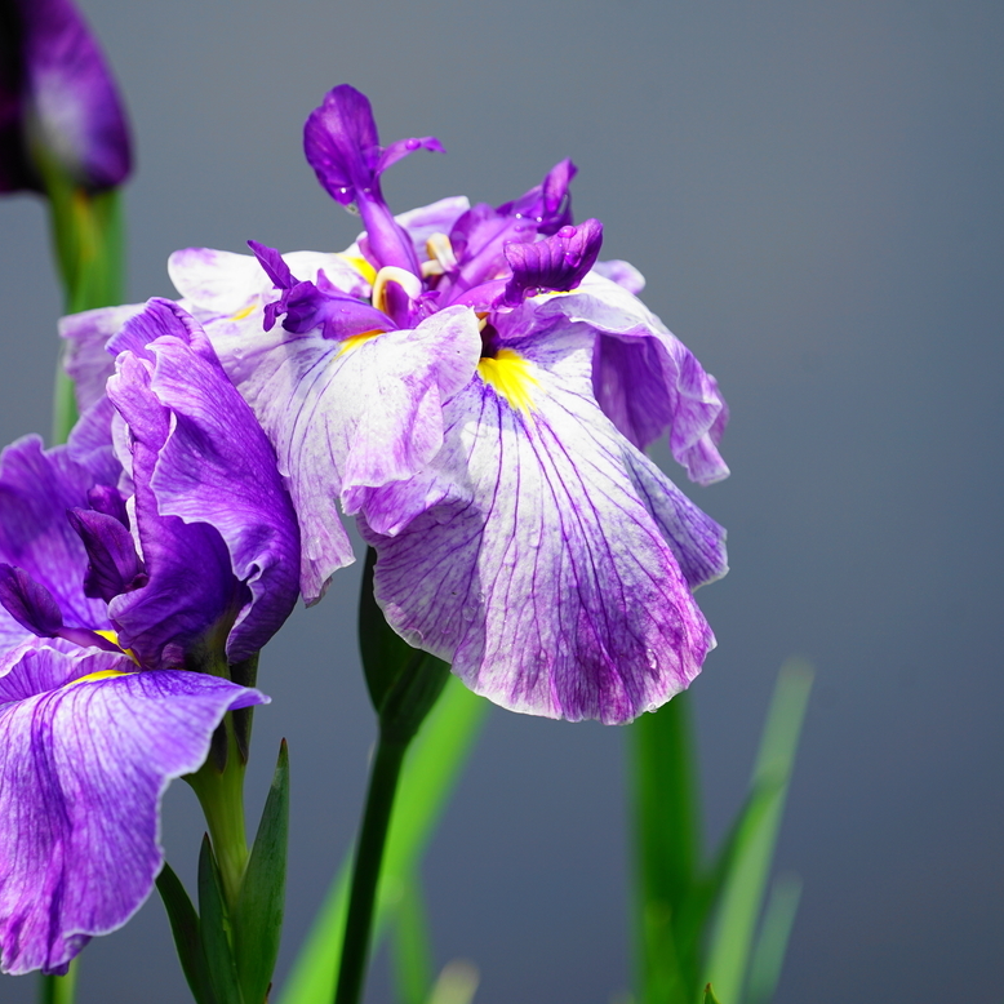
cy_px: 502
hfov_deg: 5.4
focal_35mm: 325
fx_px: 10665
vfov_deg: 5.4
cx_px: 373
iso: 100
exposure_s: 1/250
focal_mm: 248
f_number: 5.6
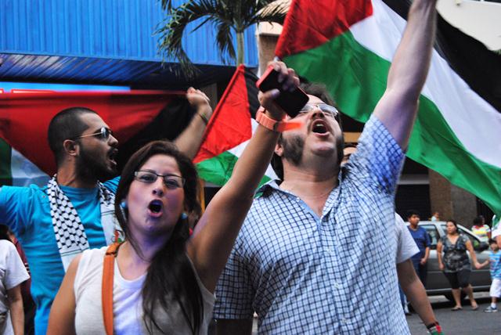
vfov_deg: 22.7
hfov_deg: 33.4
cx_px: 250
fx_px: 836
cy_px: 168
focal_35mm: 60
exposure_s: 1/80
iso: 800
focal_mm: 40
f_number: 6.3
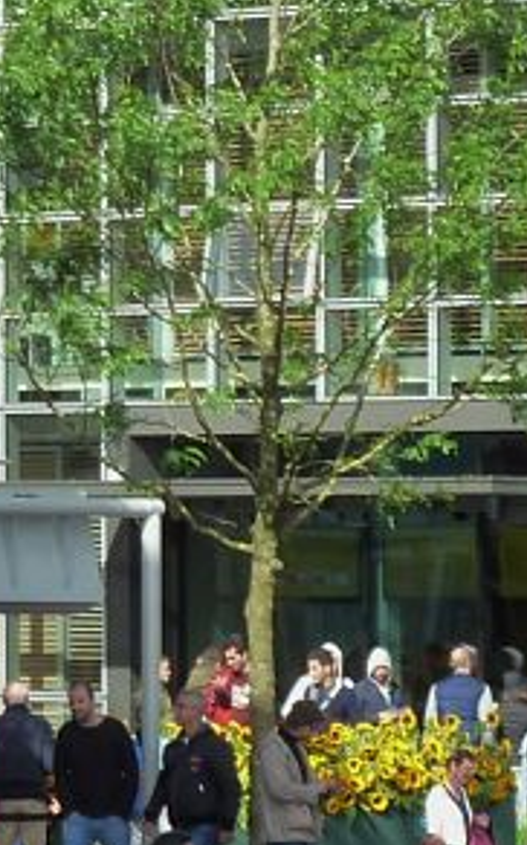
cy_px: -26
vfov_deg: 5.4
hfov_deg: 3.4
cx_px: -550
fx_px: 8888
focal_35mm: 386
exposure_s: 1/160
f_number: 4.3
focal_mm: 17
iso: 125
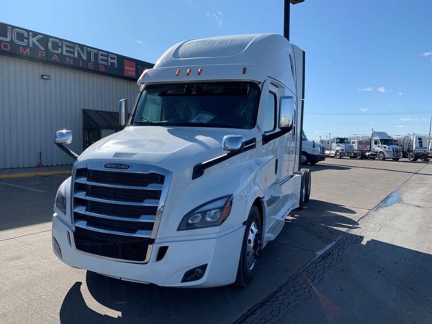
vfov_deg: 53.1
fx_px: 324
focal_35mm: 26
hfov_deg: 67.3
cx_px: 216
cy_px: 162
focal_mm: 4.25
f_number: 1.8
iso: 25
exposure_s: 1/2257
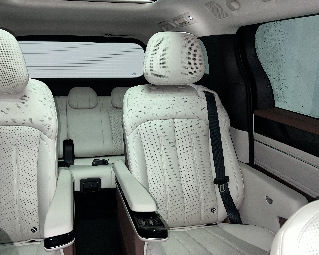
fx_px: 293
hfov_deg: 56.8
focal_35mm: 31
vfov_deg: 47.1
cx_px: 130
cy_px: 131
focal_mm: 5.7
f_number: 1.5
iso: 50
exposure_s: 1/17
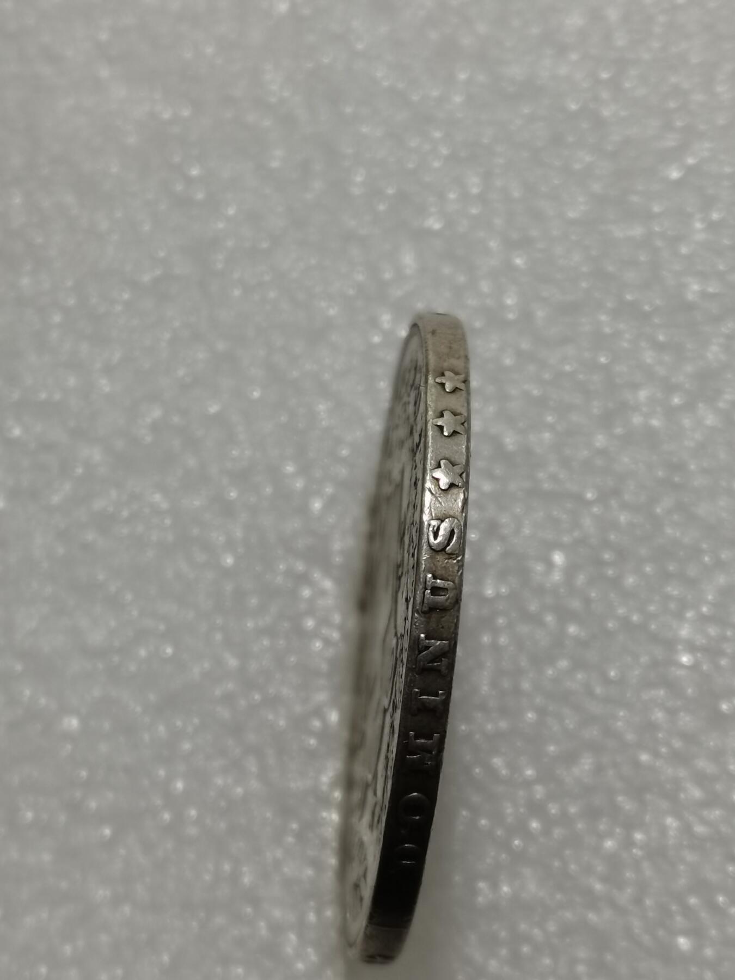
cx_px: 368
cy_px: 490
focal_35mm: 79
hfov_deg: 18.7
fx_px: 2237
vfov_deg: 24.7
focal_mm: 5.58
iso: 64
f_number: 1.8
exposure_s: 1/100
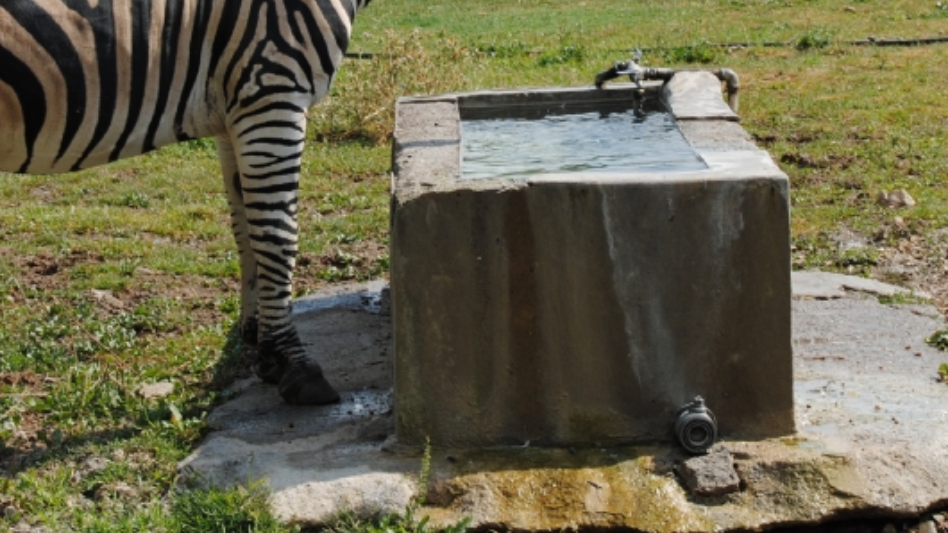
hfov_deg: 12.9
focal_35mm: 167
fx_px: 4198
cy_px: -13
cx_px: 513
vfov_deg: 7.2
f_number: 8
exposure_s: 1/250
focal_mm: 55
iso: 100
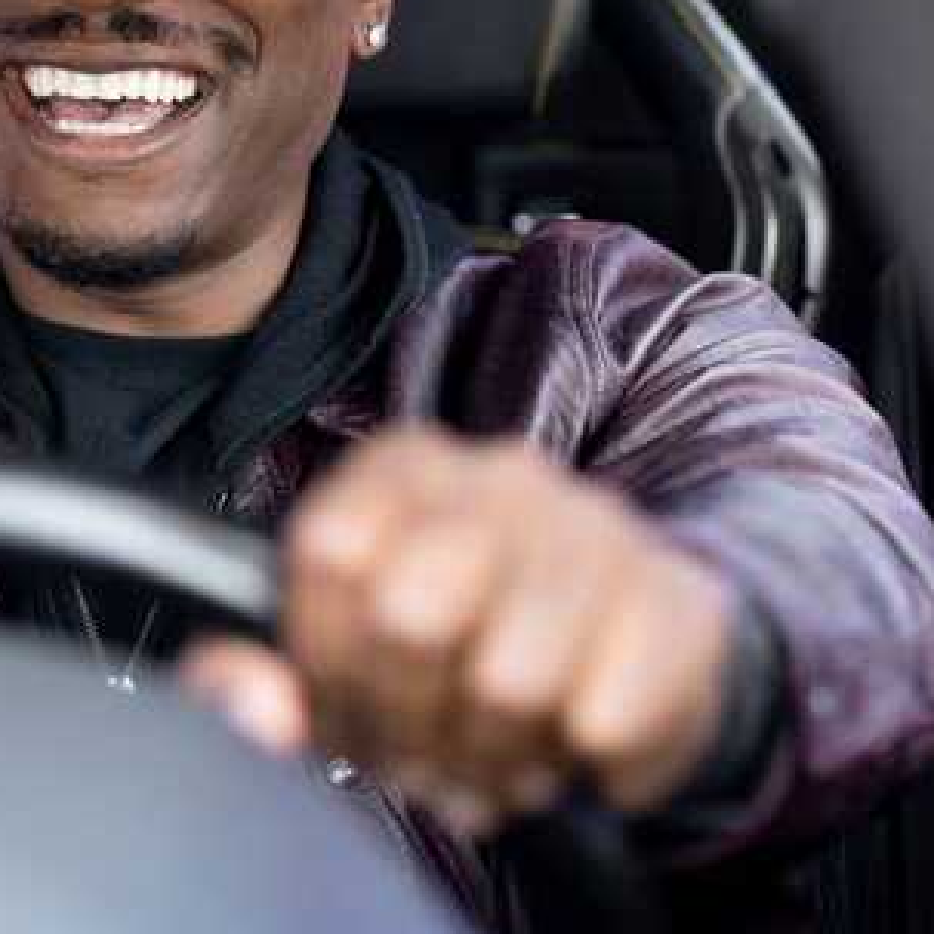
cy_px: 342
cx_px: 117
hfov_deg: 12.1
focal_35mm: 143
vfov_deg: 12.2
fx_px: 4365
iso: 800
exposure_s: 1/800
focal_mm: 85
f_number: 2.5
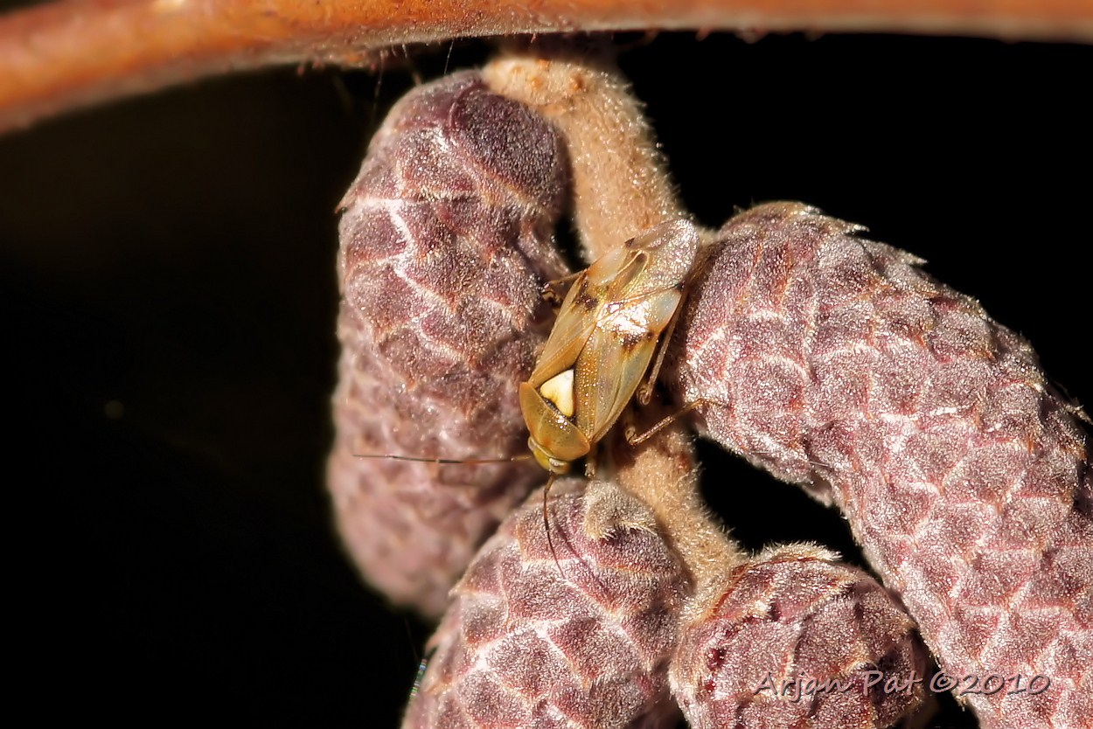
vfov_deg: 8.7
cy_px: 364
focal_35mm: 158
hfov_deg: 13.0
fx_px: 4783
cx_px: 546
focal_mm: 105
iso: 200
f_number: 7.1
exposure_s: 1/250
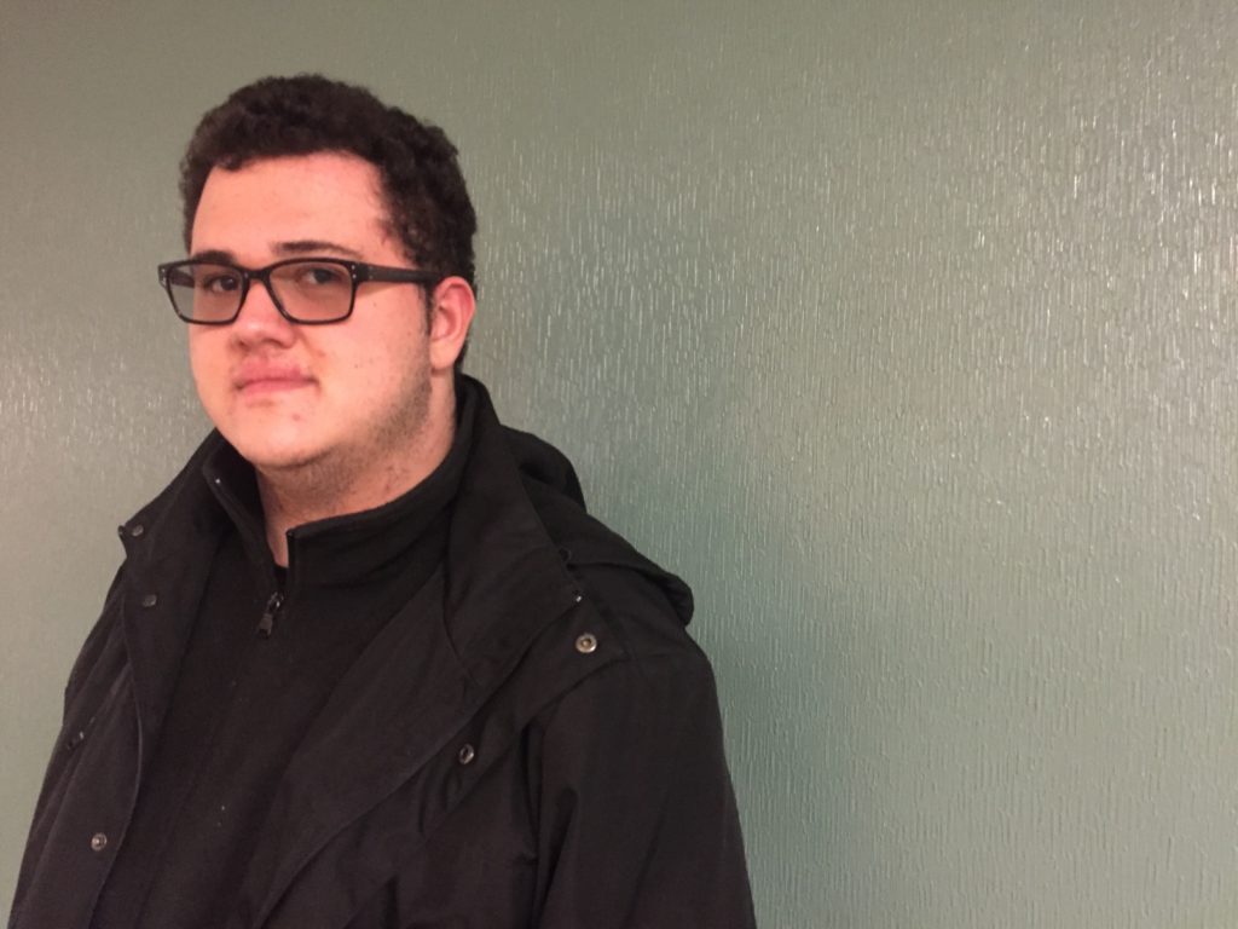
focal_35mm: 29
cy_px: 464
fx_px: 1037
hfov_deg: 61.7
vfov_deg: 48.2
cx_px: 619
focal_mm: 4.15
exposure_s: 1/15
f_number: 2.2
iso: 500
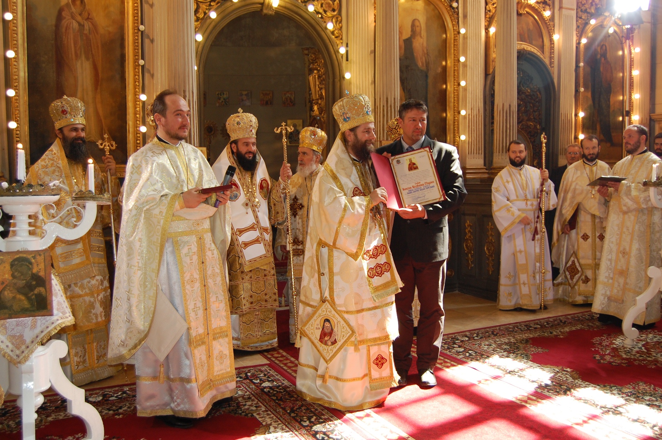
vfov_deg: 38.3
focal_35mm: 34
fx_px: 634
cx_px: 331
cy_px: 220
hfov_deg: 55.1
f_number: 3.8
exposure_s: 1/80
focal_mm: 23
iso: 400
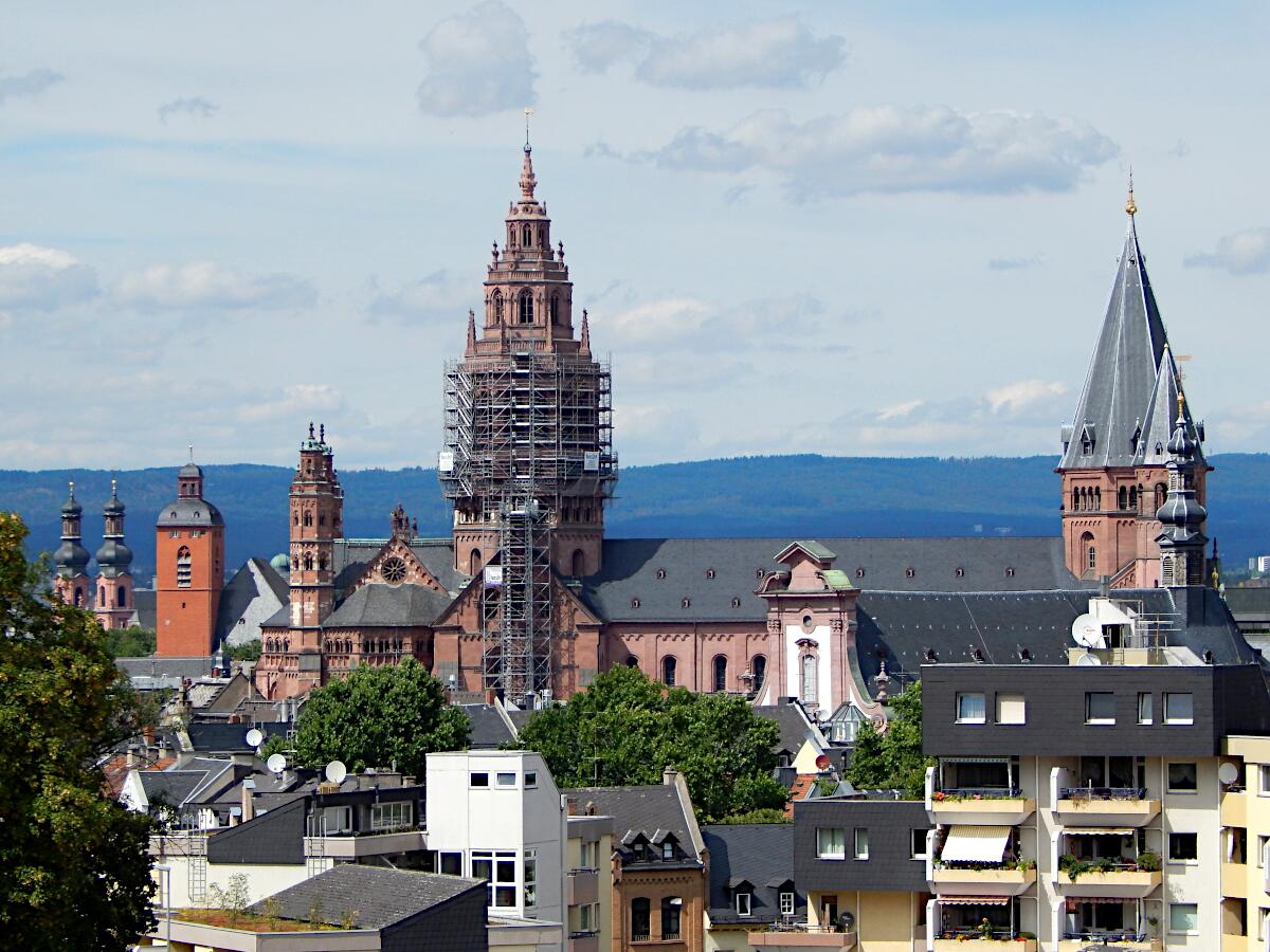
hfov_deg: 13.9
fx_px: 5210
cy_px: 476
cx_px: 635
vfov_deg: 10.4
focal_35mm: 142
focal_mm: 25.3
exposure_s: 1/1000
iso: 125
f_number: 4.9
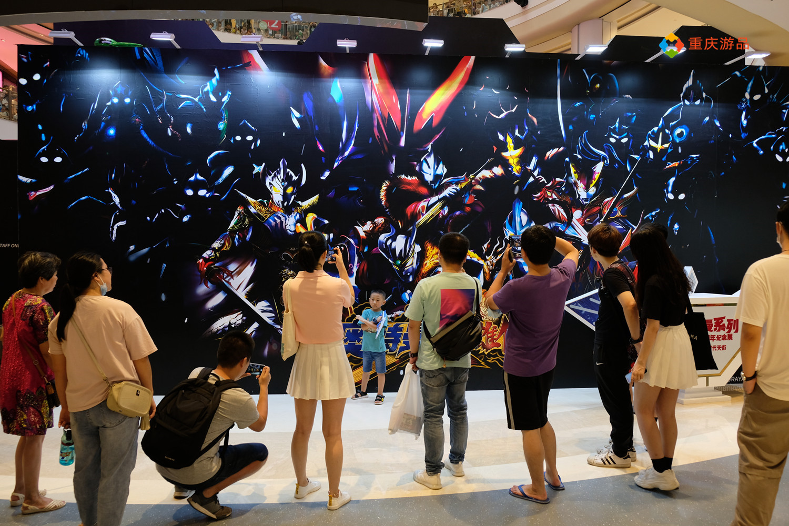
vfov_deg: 47.9
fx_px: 592
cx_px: 394
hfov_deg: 67.4
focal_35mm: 27
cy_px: 263
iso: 640
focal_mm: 18
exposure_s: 1/60
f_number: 4
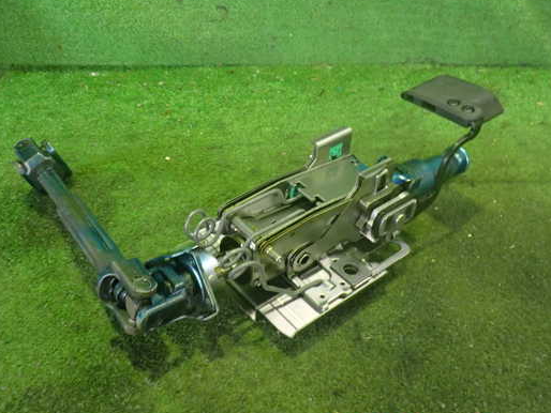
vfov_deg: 40.7
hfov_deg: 52.5
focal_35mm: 35
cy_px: 199
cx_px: 248
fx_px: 557
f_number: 2.3
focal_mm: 5.4
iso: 800
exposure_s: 1/30
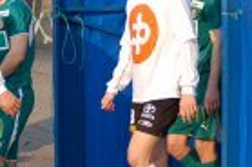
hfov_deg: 5.8
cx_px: 76
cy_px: 40
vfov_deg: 3.8
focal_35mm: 356
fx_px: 2486
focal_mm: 66
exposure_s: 1/1000
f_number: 4.2
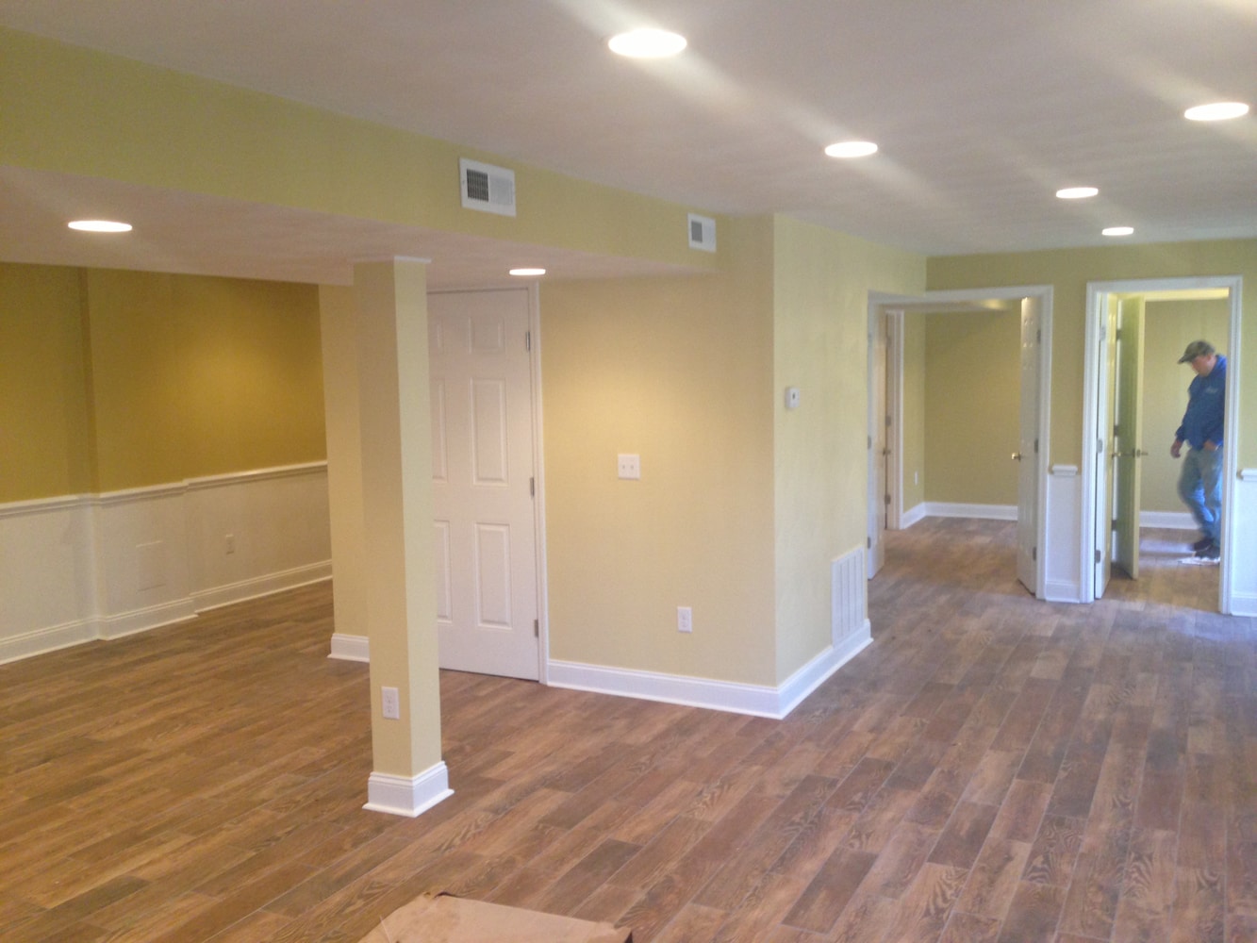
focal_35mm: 33
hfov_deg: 55.3
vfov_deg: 43.0
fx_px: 1198
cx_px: 628
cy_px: 472
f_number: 2.4
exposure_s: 1/20
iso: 125
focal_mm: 4.13
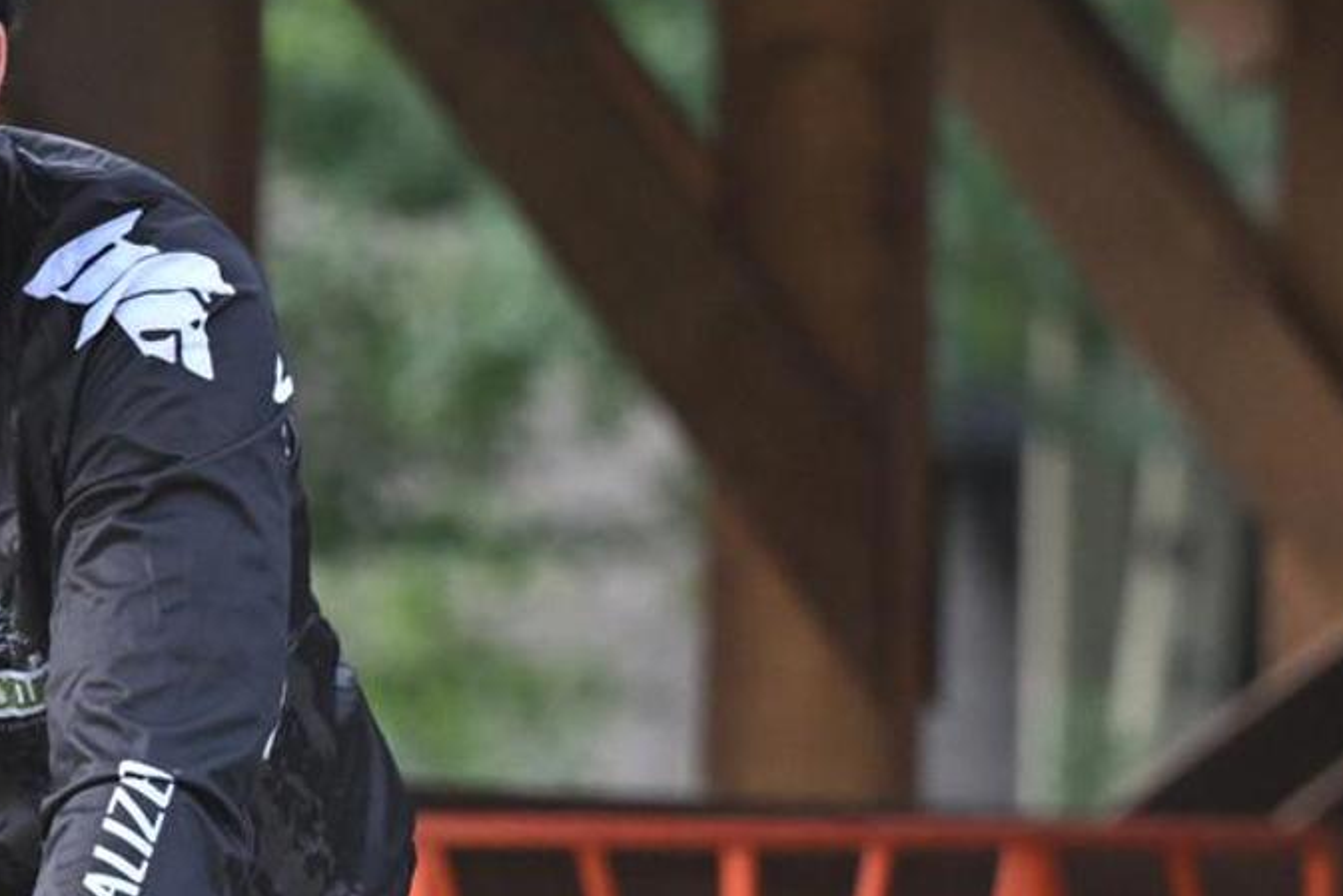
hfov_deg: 3.5
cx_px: -96
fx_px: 22163
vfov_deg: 2.3
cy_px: 1561
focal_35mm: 594
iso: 1400
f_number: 2.8
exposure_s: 1/1000
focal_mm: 125
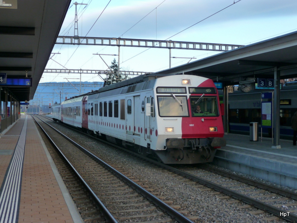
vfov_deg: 30.3
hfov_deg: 39.7
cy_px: 112
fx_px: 412
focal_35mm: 48
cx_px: 148
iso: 160
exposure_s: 1/100
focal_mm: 8
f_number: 4.2
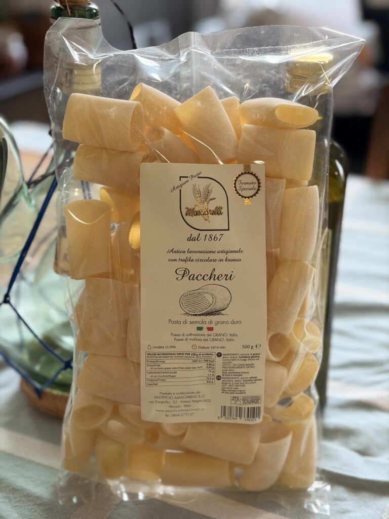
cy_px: 260
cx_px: 194
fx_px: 779
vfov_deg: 36.8
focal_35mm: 52
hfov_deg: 28.0
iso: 64
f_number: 1.6
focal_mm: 5.96
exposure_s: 1/100
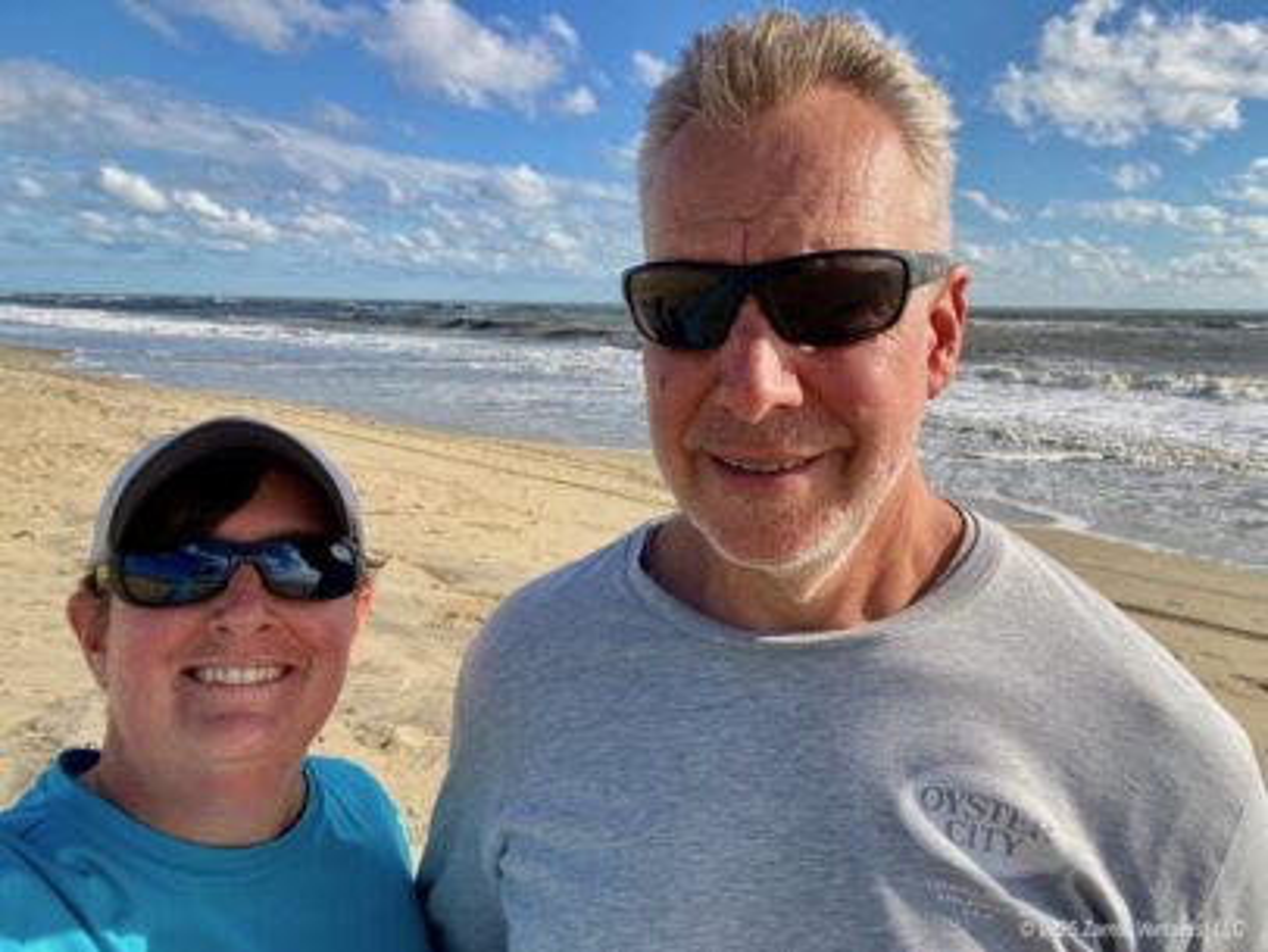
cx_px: 634
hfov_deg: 73.9
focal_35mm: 23
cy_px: 476
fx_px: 843
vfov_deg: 58.9
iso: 25
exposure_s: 1/675
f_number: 2.2
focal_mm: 2.71
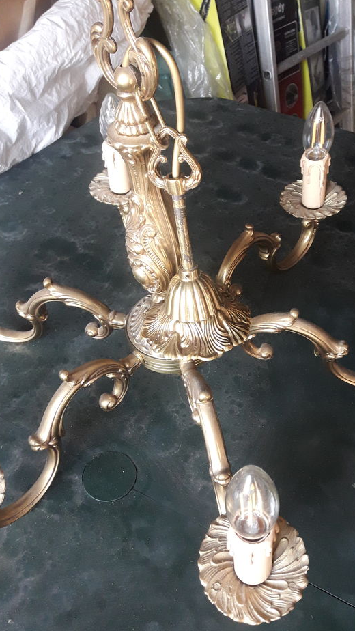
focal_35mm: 33
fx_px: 552
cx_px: 216
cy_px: 306
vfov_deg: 59.5
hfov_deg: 35.5
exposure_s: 1/25
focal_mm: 3.7
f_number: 1.9
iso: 160
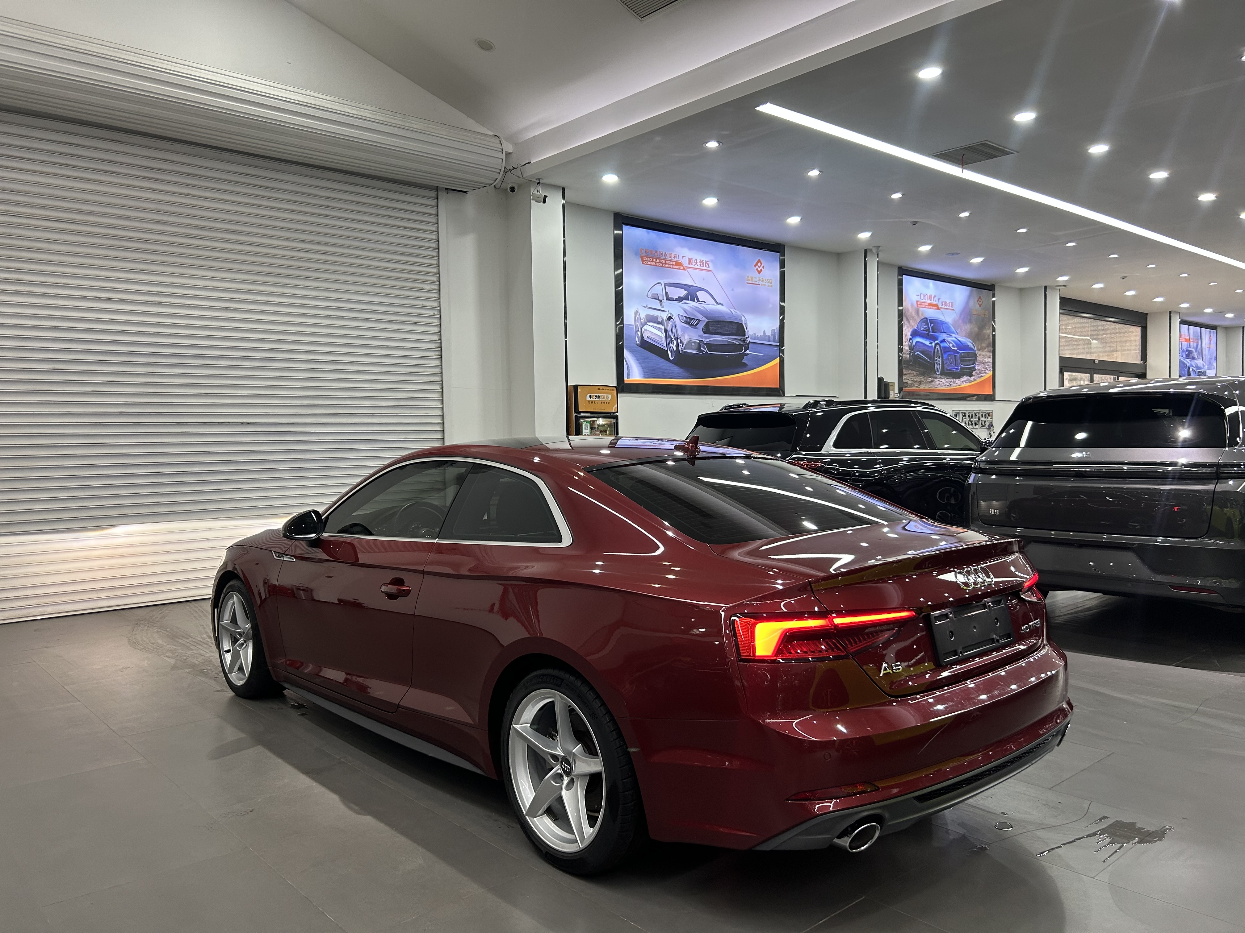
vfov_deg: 53.1
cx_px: 622
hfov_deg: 67.3
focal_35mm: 26
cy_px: 466
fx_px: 935
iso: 100
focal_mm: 5.7
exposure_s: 1/100
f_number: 1.5
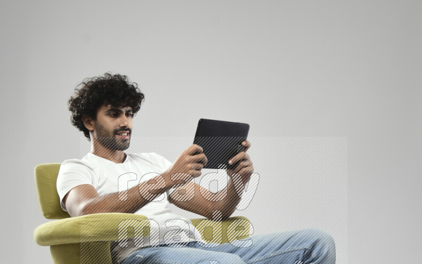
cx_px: 214
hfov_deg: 34.6
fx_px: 678
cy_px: 229
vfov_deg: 21.6
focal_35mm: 59
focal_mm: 38
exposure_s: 1/125
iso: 400
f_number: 5.6
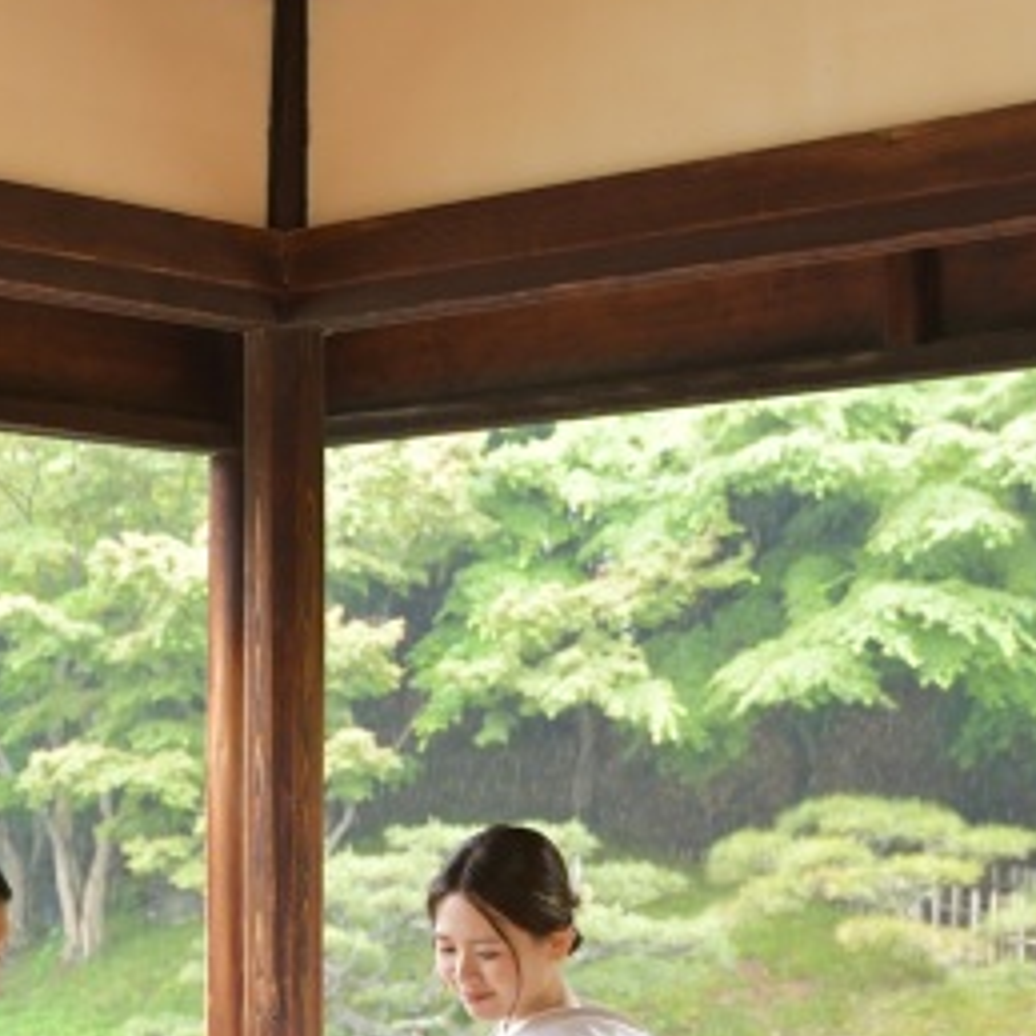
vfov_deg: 16.5
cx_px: -224
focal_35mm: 105
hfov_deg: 15.9
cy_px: 774
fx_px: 3555
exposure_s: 1/100
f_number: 4.5
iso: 1250
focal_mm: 40
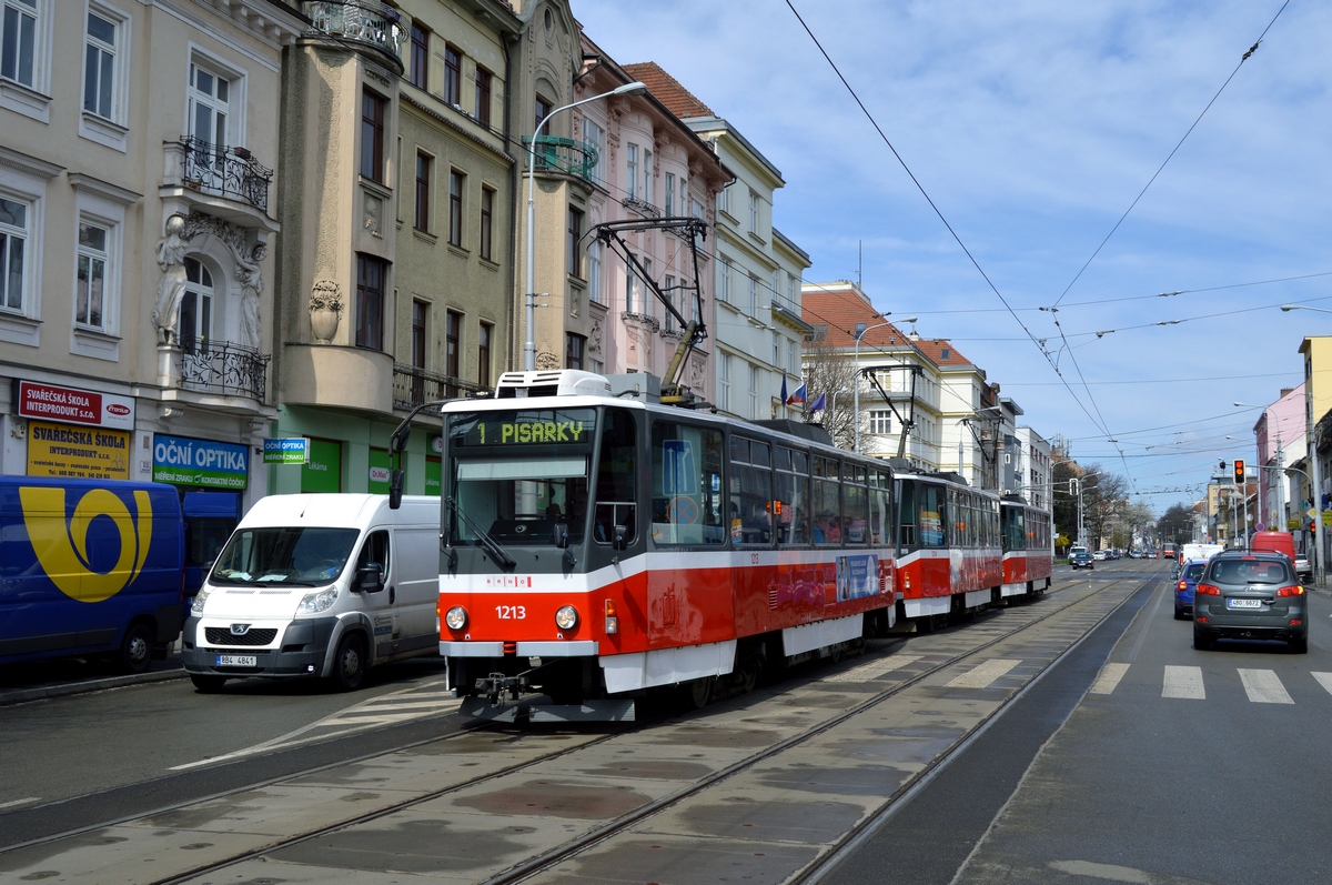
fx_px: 1441
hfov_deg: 49.6
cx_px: 666
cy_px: 442
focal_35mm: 39
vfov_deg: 34.1
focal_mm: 26
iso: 200
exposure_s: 1/400
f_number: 10
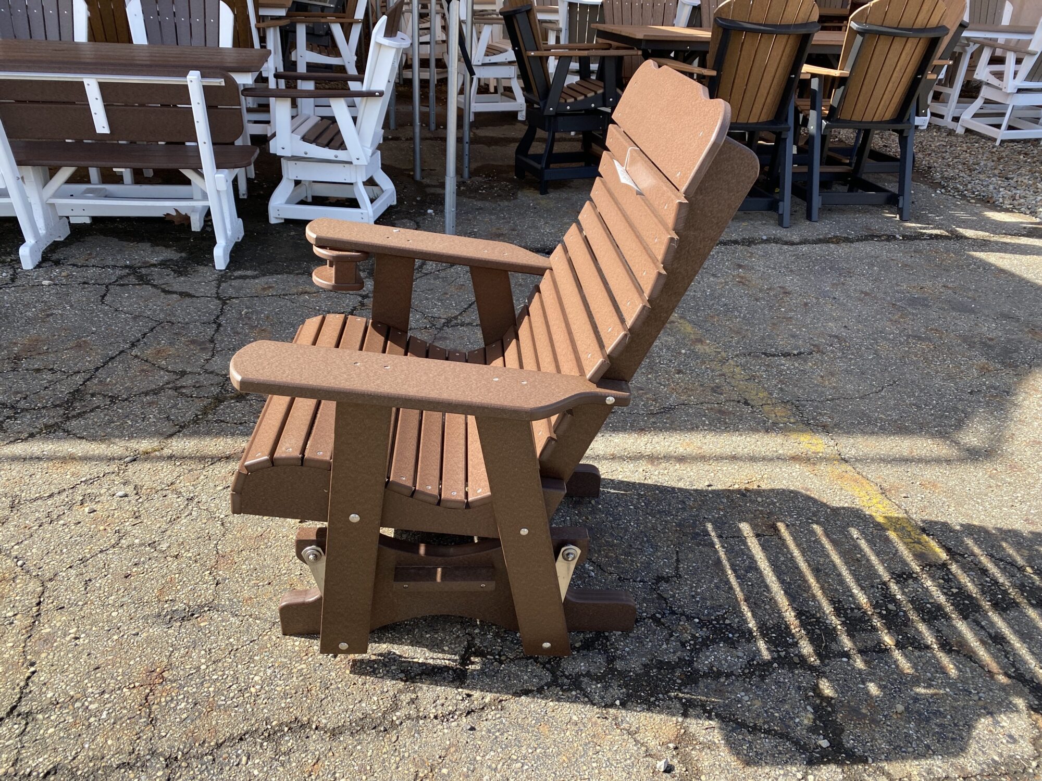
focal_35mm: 26
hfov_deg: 67.3
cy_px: 390
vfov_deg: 53.1
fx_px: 783
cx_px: 521
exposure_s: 1/658
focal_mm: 4.25
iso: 32
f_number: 1.8
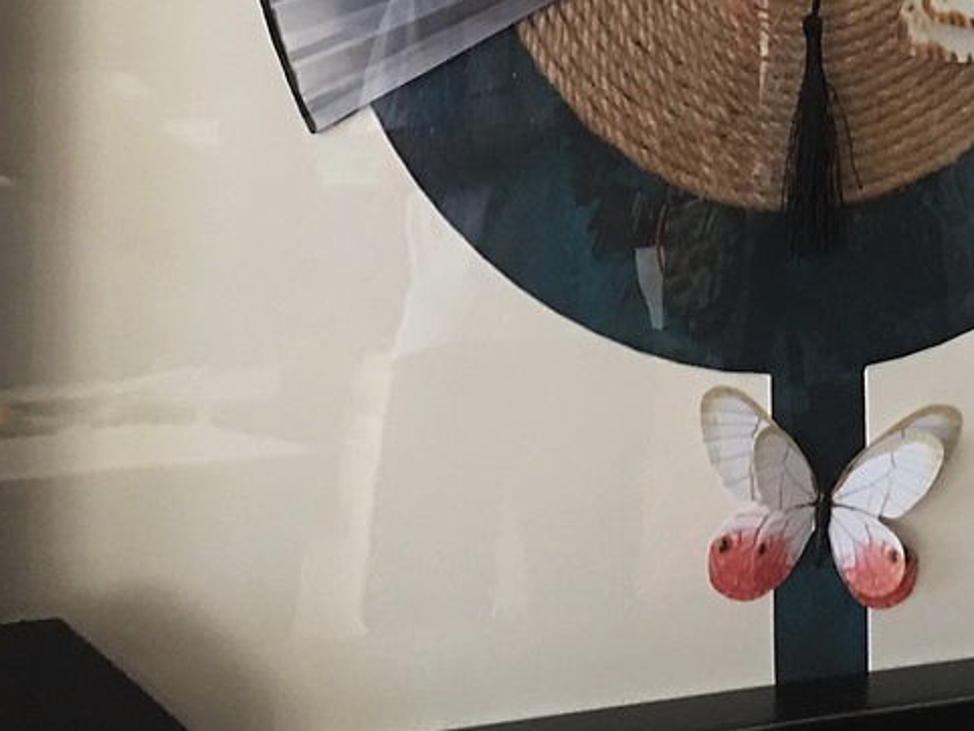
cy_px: -153
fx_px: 2168
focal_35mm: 77
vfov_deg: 18.2
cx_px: 786
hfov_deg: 24.9
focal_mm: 4.15
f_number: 2.2
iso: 80
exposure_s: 1/10
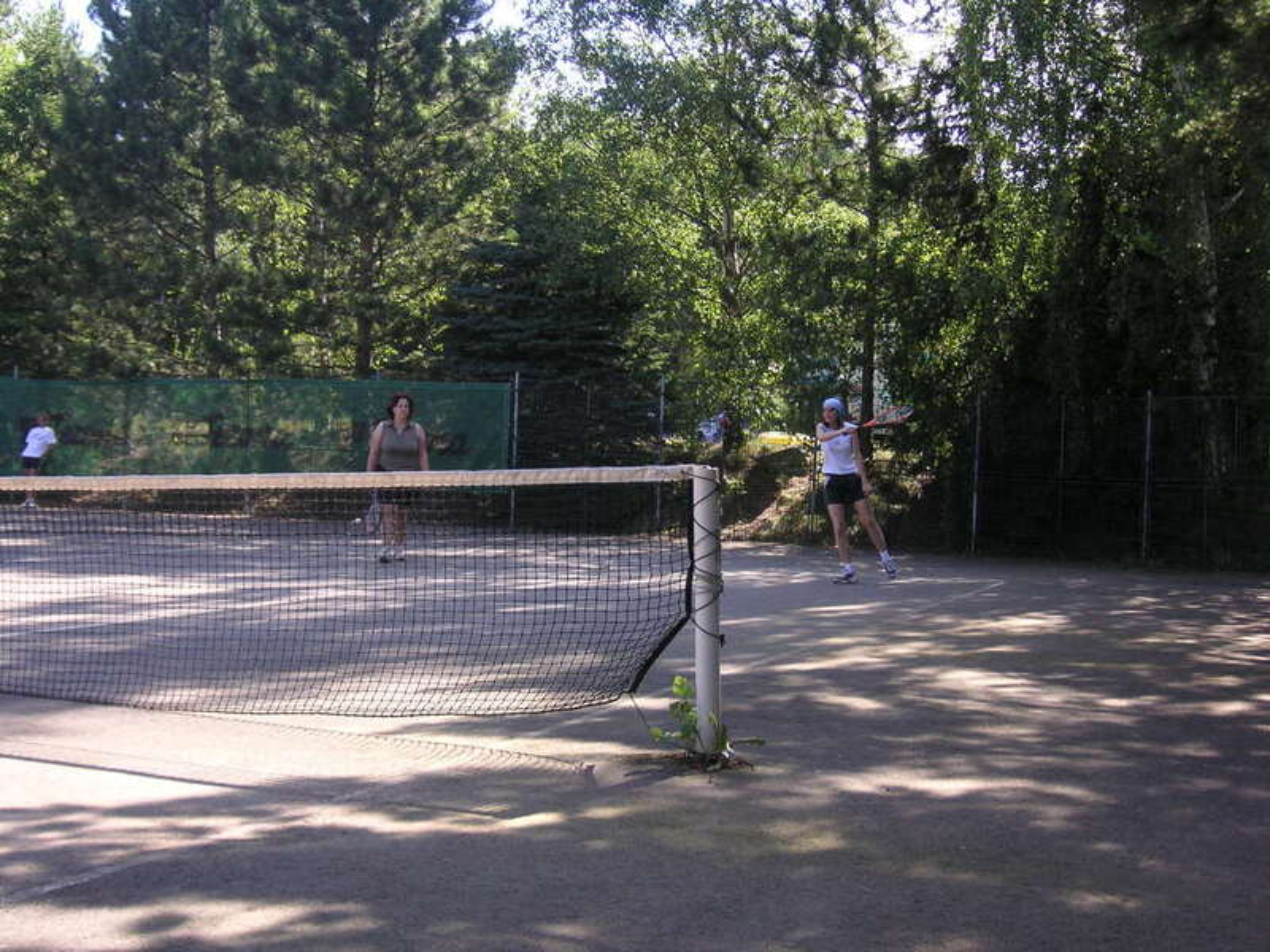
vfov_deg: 29.1
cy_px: 476
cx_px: 635
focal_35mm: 50
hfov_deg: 38.2
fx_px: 1834
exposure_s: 1/180
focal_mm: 8.4
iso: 50
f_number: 3.4
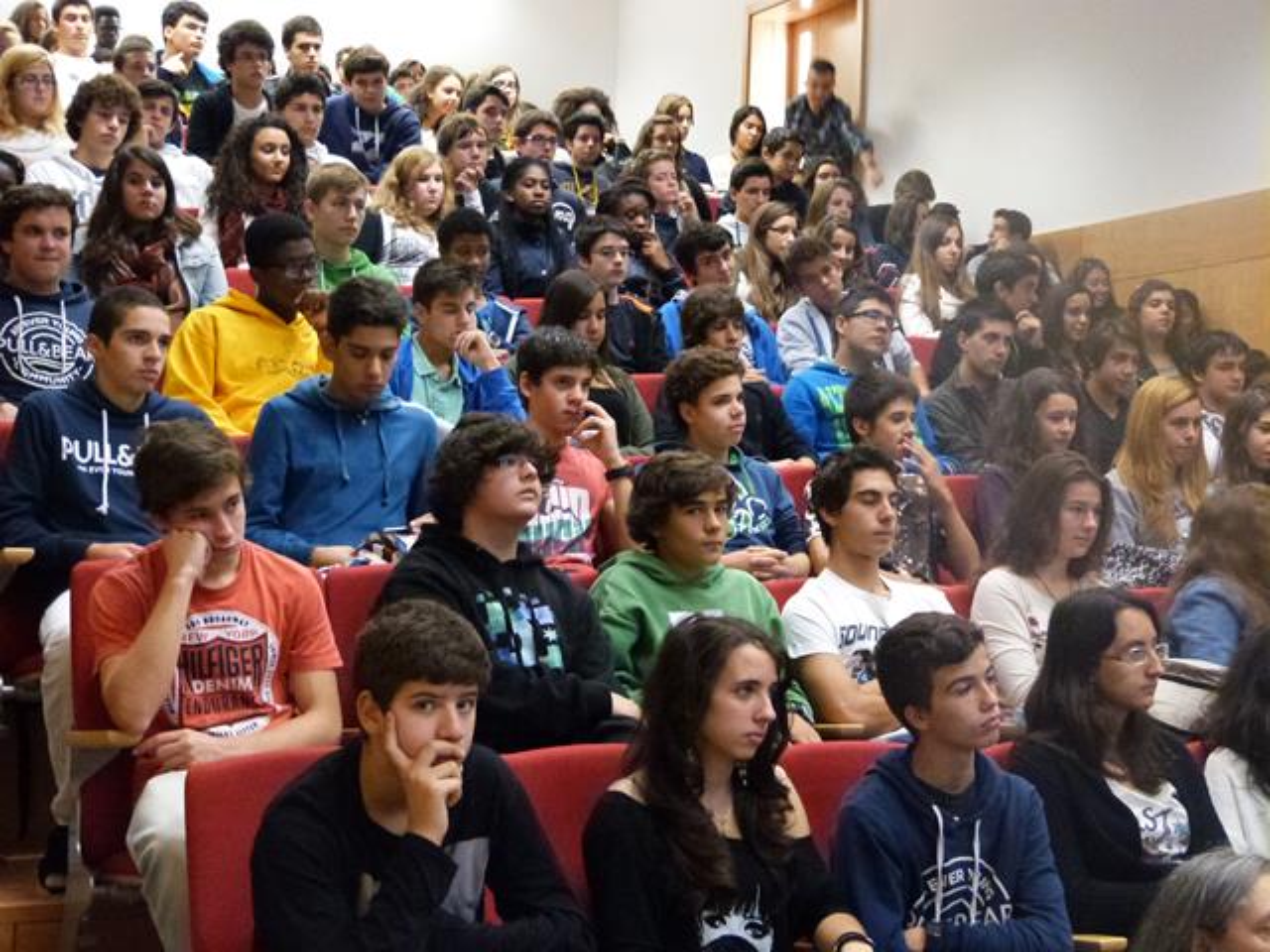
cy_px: 476
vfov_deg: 26.1
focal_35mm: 56
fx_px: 2055
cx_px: 635
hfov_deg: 34.3
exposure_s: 1/15
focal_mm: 10
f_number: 3.2
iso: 1000
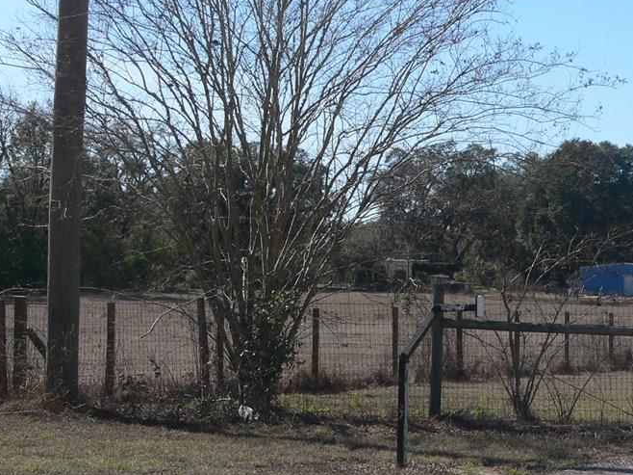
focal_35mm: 95
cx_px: 347
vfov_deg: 15.6
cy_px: 254
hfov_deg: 20.7
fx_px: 1737
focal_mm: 10.2
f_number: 4.6
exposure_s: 1/500
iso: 80
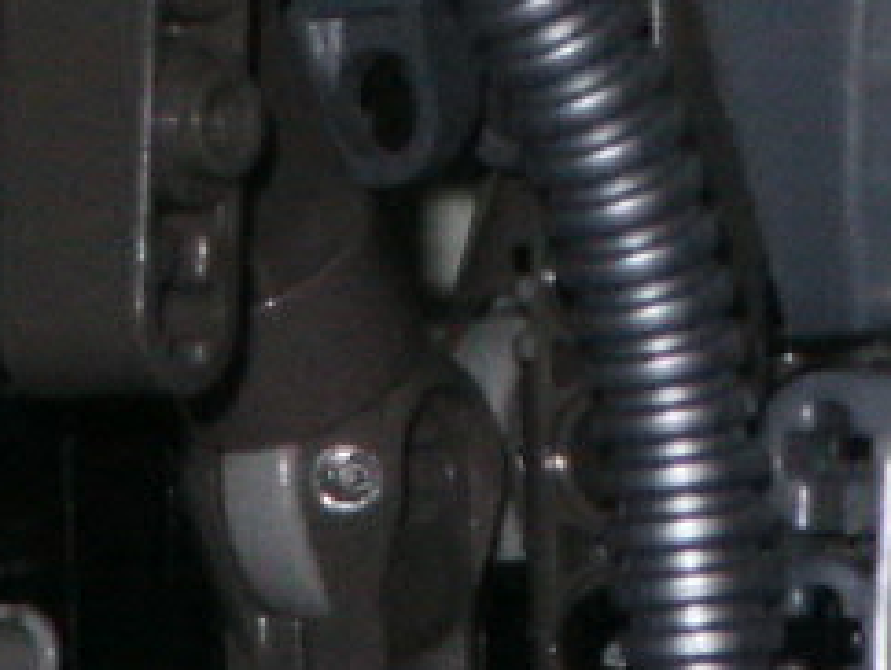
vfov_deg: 2.1
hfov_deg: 2.8
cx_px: 850
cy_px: -1001
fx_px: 17984
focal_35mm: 698
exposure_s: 1/125
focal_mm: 26.92
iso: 200
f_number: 8
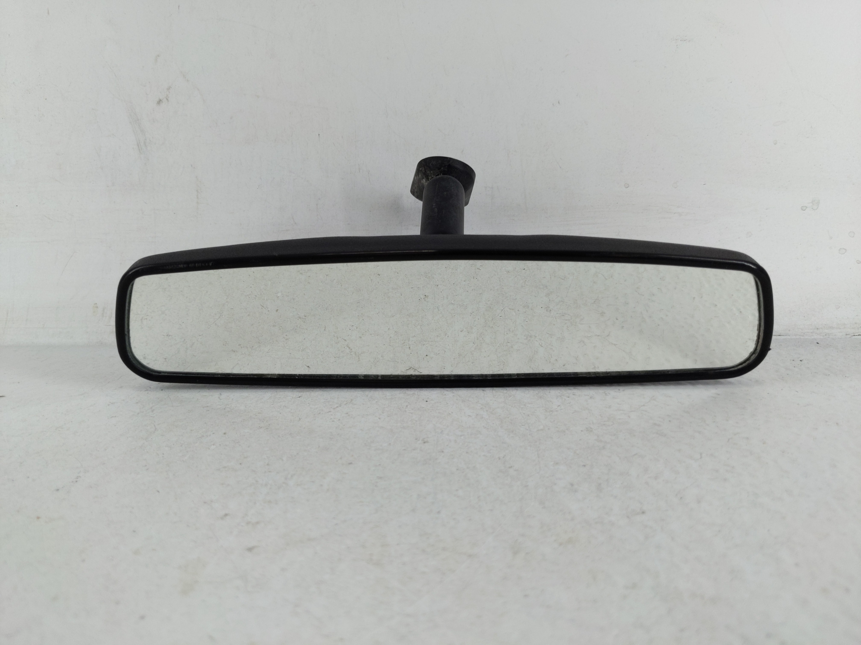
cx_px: 430
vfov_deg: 54.9
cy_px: 322
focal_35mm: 25
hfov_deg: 69.4
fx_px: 622
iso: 55
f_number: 1.73
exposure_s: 1/126
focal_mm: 4.38
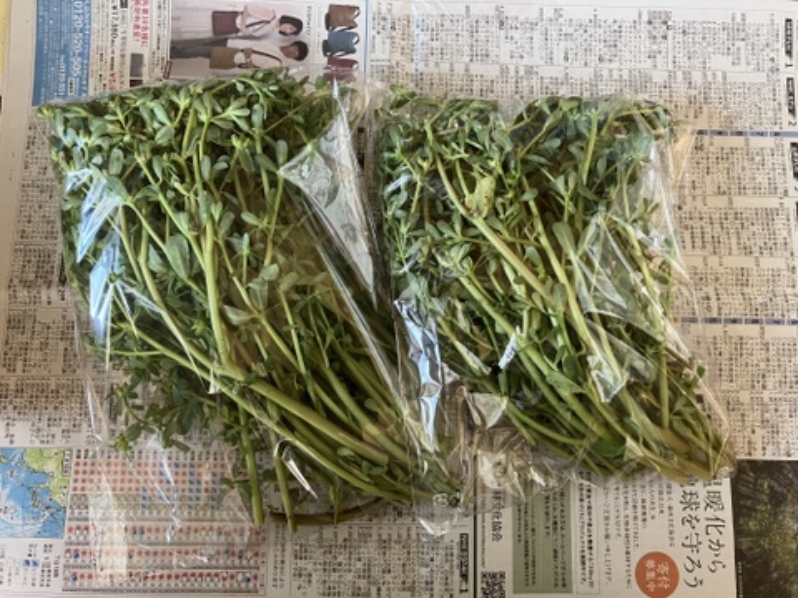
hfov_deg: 63.4
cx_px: 399
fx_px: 645
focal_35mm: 28
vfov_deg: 49.7
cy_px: 299
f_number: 1.8
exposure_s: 1/60
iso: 320
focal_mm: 3.99
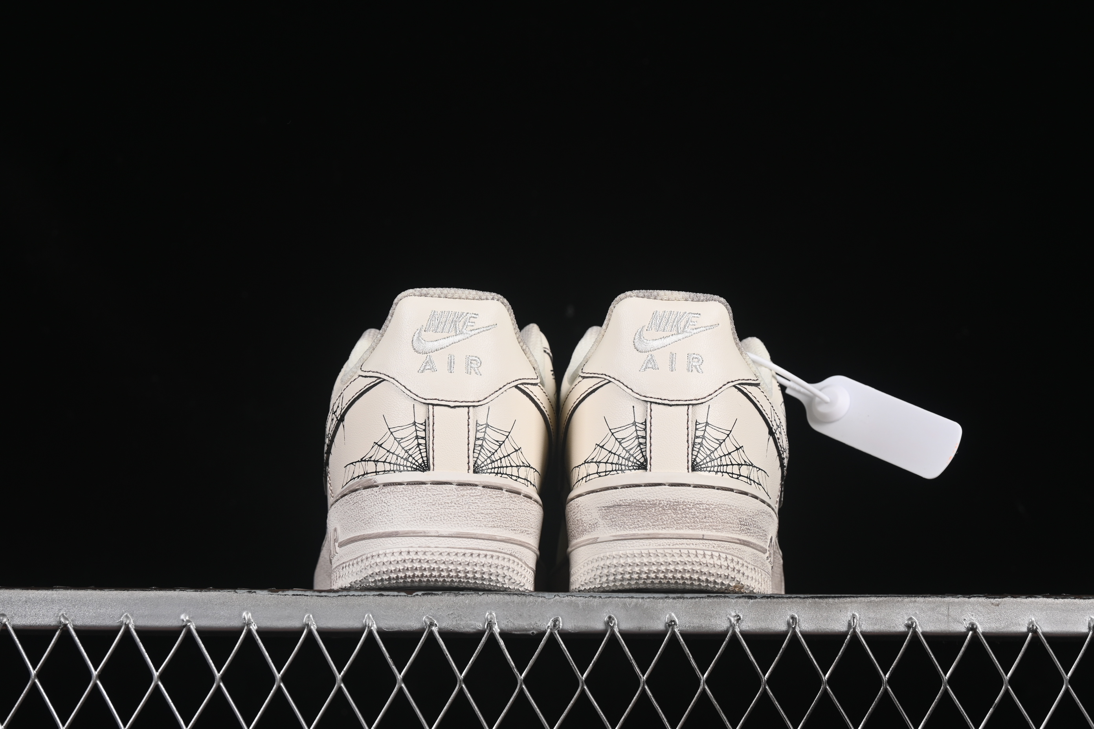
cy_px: 364
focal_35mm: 75
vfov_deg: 18.2
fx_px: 2279
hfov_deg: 27.0
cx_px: 547
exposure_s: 1/80
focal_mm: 50
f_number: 8
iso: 160
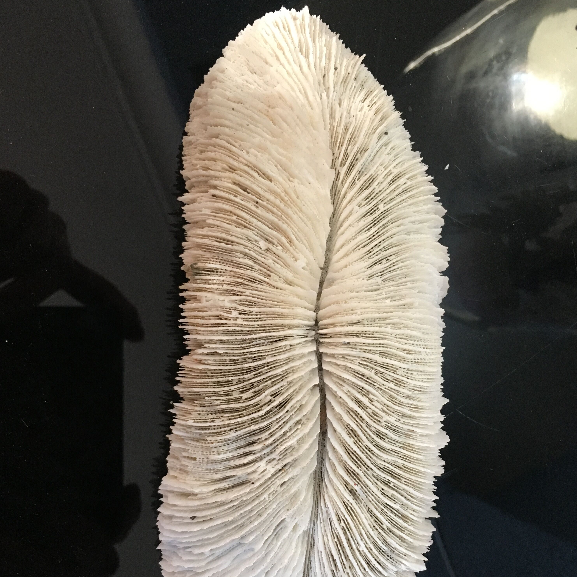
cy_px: 348
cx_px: 292
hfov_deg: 47.2
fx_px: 660
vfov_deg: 46.9
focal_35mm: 35
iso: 200
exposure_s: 1/33
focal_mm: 4.15
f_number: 2.2
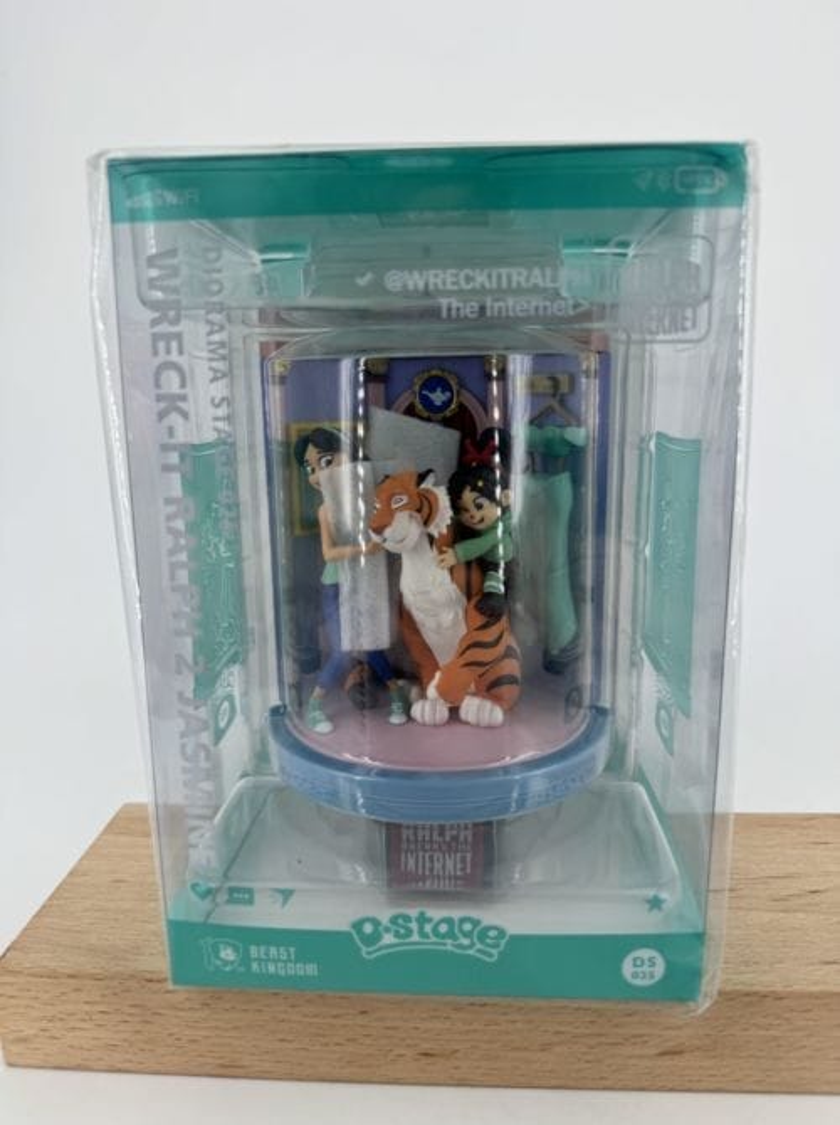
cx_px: 420
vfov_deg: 71.7
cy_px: 562
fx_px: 778
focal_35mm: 24
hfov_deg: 56.7
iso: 80
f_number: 1.78
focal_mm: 6.76
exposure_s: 1/952
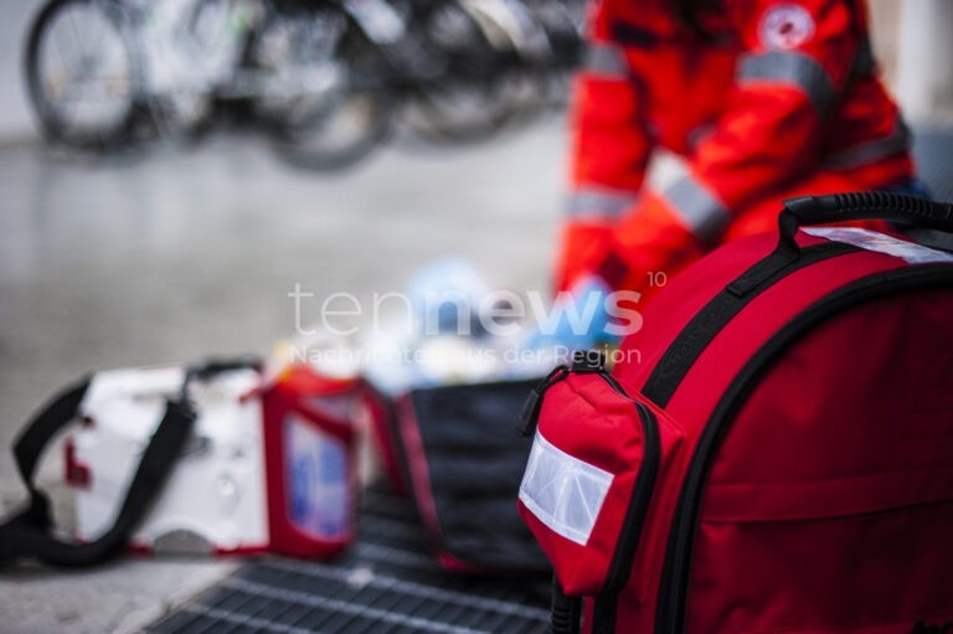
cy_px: 317
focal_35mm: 50
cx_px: 476
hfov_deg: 39.6
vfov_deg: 27.0
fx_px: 1323
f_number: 1.4
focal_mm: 50
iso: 1250
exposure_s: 1/6400
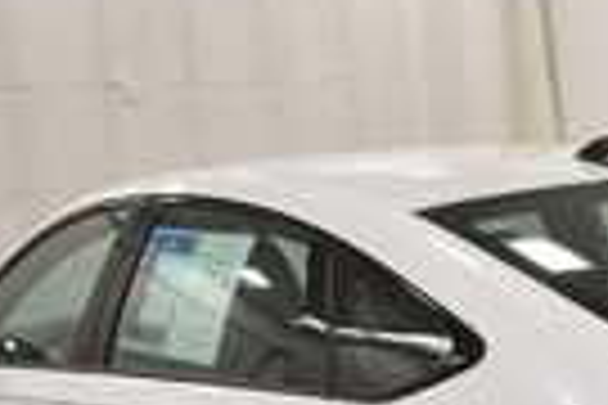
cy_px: 538
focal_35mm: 83
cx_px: 572
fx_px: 1402
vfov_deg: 15.6
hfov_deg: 23.7
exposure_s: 1/250
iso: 720
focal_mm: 19
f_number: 5.6
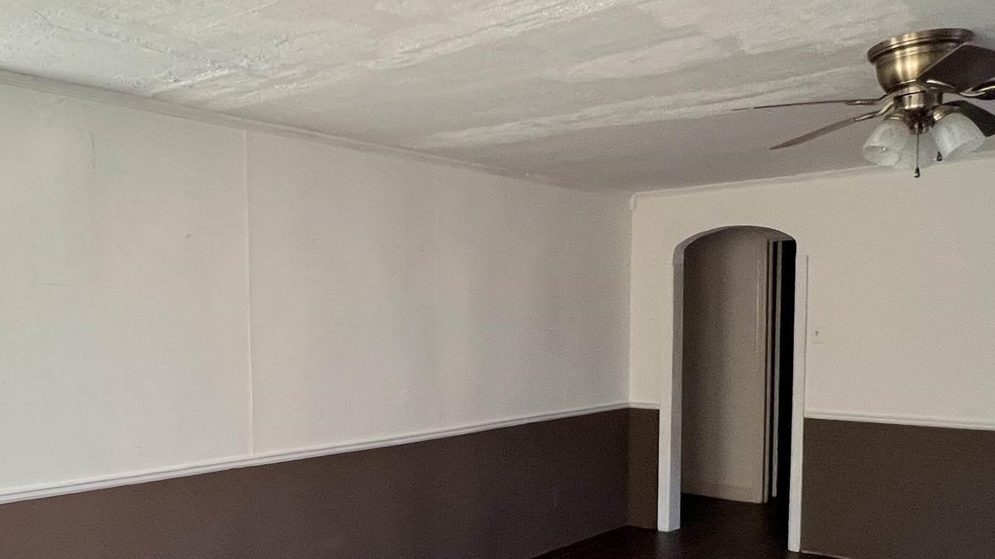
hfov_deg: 61.8
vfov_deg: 37.3
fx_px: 818
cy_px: 379
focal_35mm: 31
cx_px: 371
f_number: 1.8
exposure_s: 1/62
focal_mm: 1.57
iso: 250
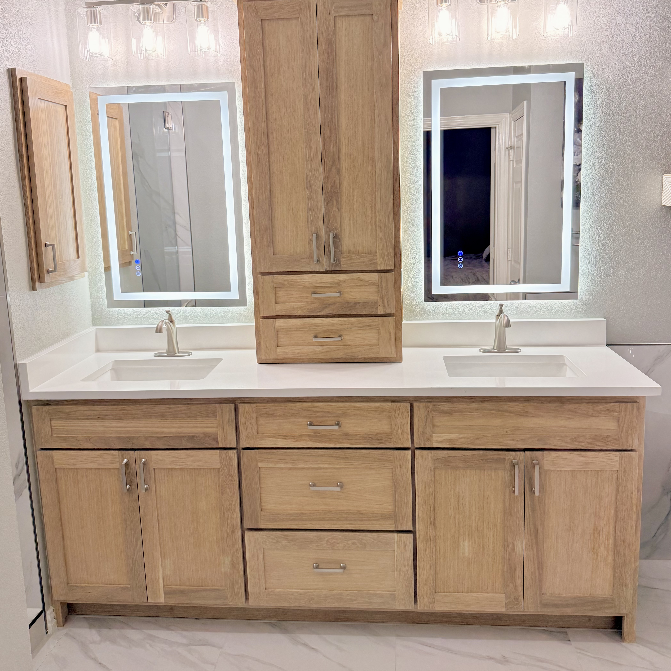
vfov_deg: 55.4
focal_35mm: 29
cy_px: 291
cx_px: 333
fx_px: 636
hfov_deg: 55.6
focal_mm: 6.76
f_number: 1.78
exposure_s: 1/120
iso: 160
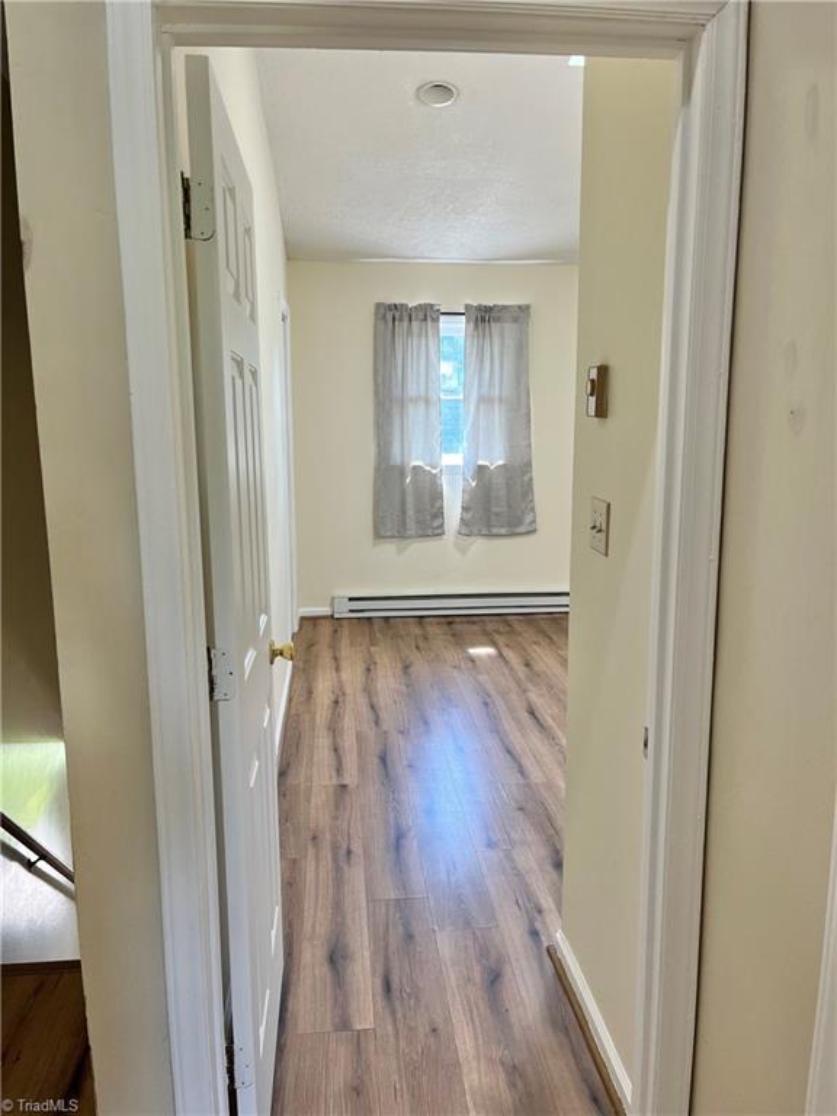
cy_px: 558
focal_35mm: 26
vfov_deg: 67.3
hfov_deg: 53.1
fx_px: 838
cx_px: 418
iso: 100
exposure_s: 1/120
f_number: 1.6
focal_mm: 5.1
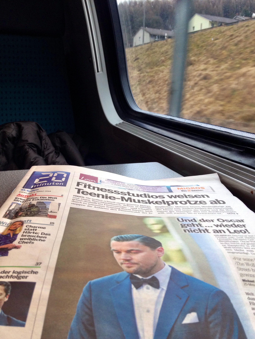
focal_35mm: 35
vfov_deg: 52.6
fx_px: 344
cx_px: 128
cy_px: 170
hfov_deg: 40.7
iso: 100
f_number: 2.4
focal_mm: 4.28
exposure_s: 1/120
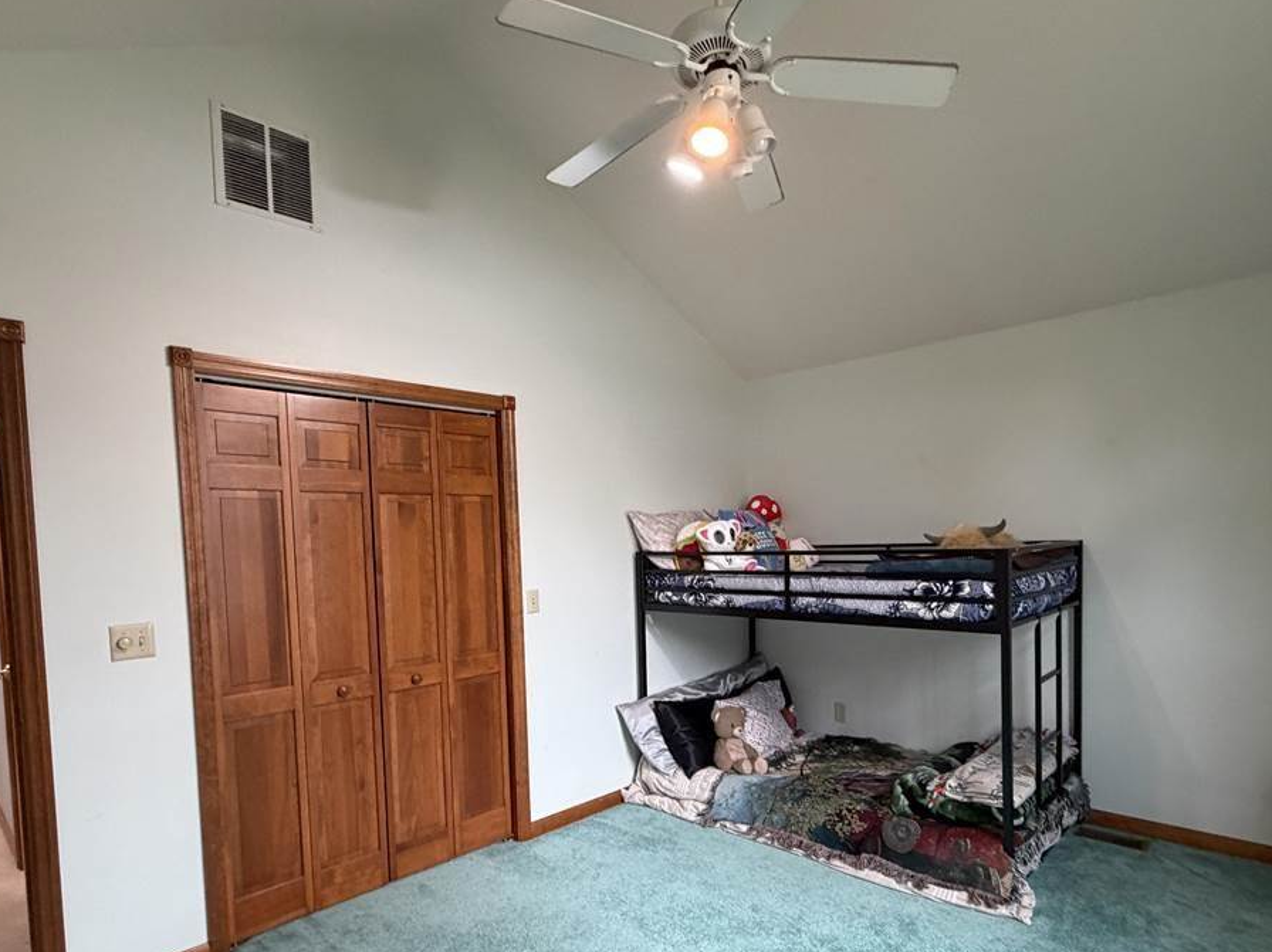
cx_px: 684
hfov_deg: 81.6
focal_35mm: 20
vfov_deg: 65.3
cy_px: 571
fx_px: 735
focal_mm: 2.22
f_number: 2.2
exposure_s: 1/60
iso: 400
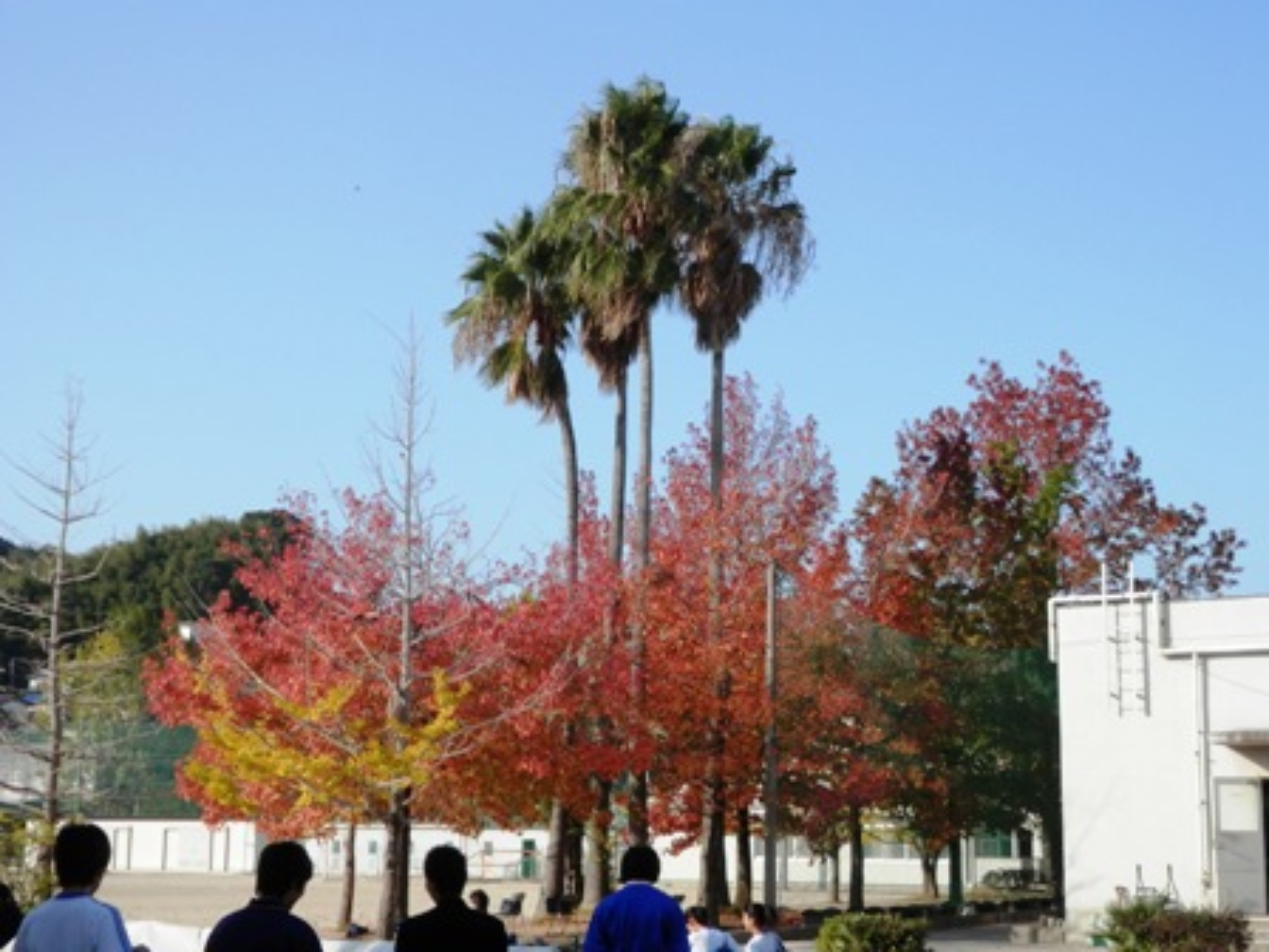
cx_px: 634
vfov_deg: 29.7
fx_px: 1796
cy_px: 476
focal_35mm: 49
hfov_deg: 38.9
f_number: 4
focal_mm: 8.9
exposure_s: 1/500
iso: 80
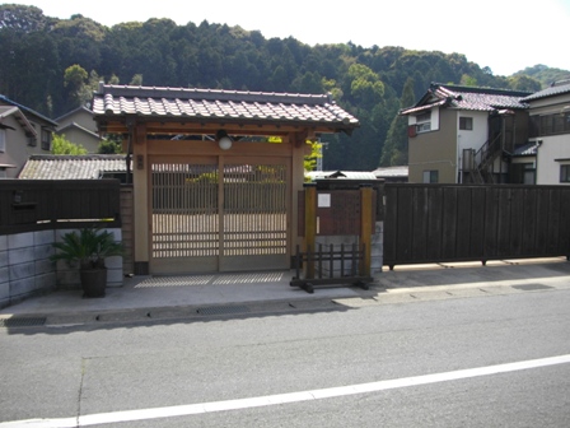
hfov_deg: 56.8
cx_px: 285
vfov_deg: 44.2
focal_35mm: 32
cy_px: 214
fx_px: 527
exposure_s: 1/1000
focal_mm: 5.7
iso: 100
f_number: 2.9
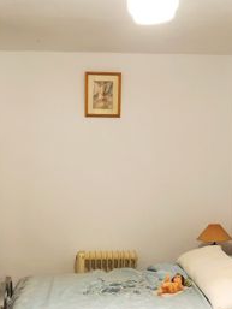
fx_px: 518
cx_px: 102
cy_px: 240
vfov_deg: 32.4
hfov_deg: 25.2
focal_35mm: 58
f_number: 1.8
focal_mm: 3.99
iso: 100
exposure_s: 1/11
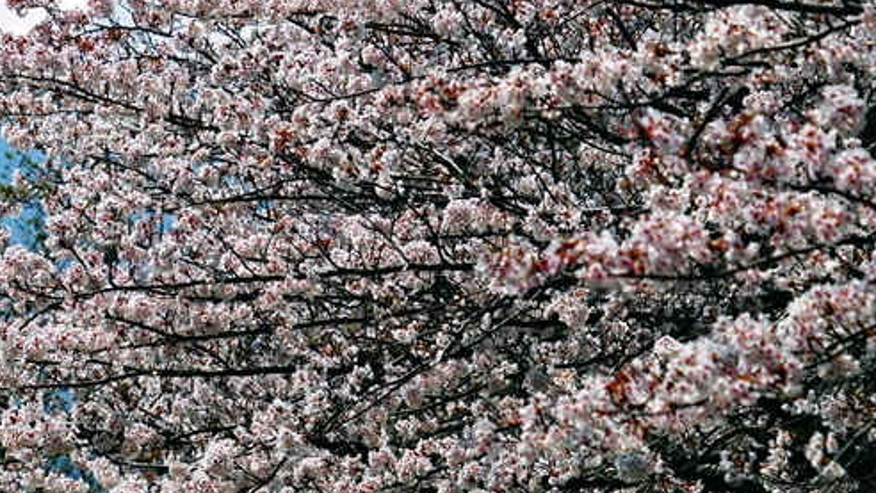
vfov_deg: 3.2
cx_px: 278
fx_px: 8898
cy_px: 26
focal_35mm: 383
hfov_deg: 5.6
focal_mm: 150
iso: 100
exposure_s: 1/640
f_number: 8
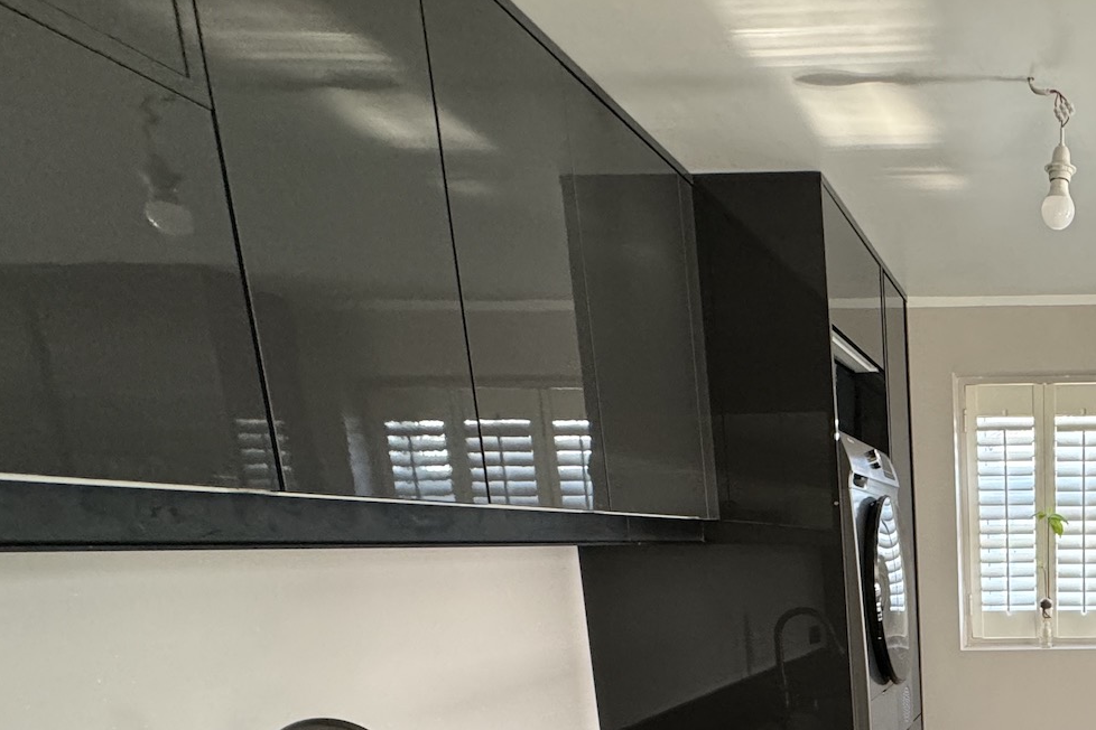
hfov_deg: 51.7
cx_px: 1053
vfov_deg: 38.3
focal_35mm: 30
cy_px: 743
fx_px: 913
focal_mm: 2.22
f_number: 2.2
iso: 320
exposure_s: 1/97
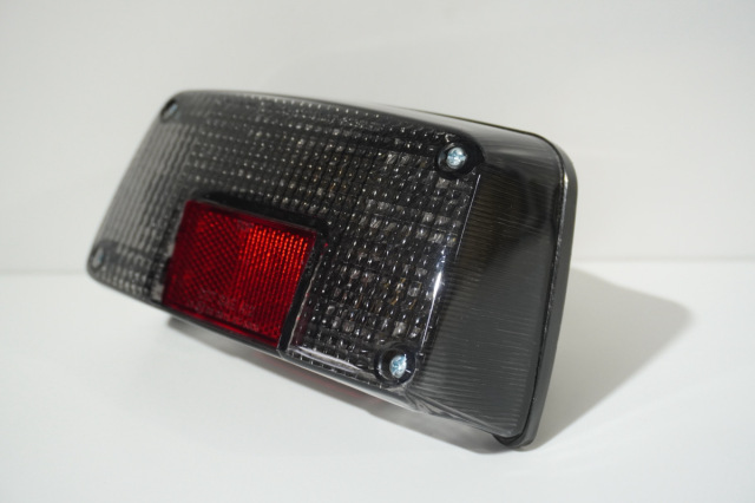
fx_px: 880
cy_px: 252
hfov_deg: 46.4
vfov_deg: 31.9
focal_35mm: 42
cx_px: 378
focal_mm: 28
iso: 800
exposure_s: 1/160
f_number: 4.5
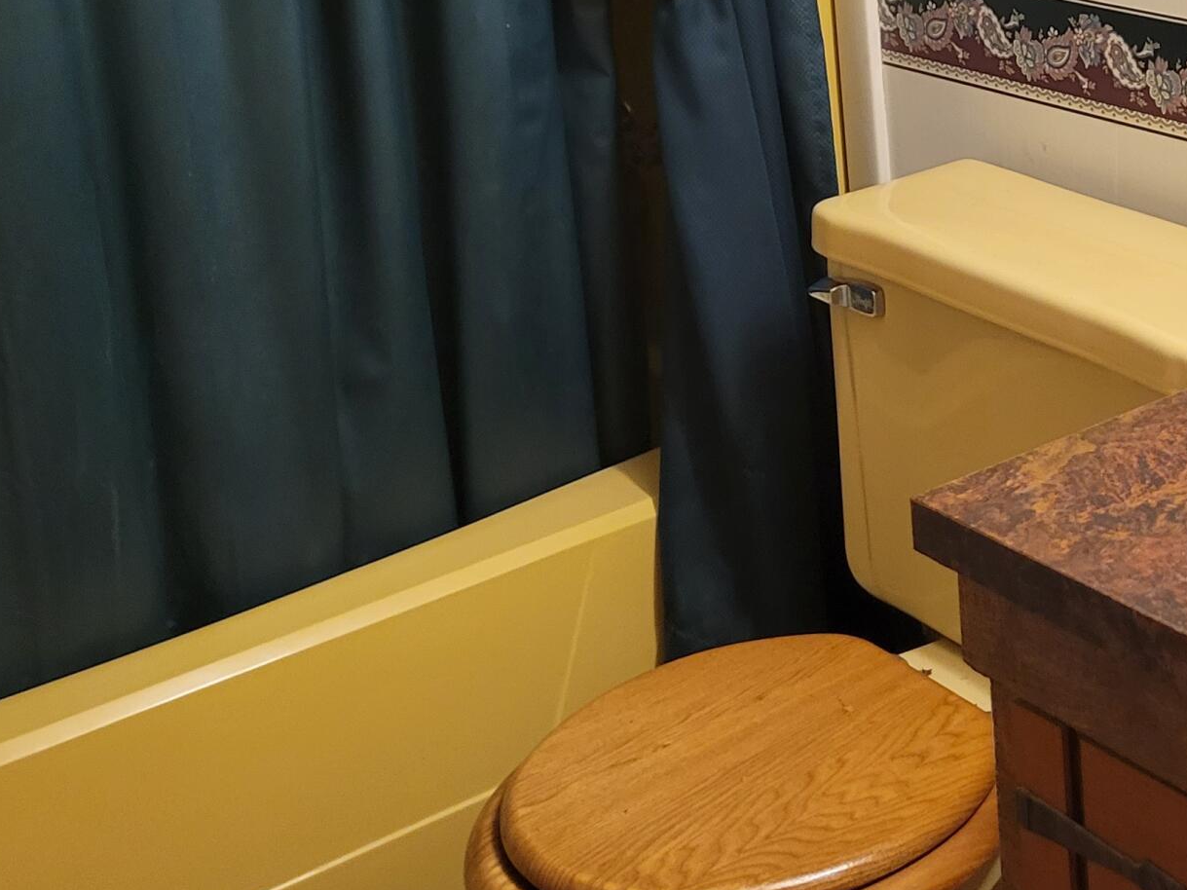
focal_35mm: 64
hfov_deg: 29.1
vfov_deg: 22.3
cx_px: 1057
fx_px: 2194
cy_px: 62
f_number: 1.8
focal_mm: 5.4
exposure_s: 1/40
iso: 500
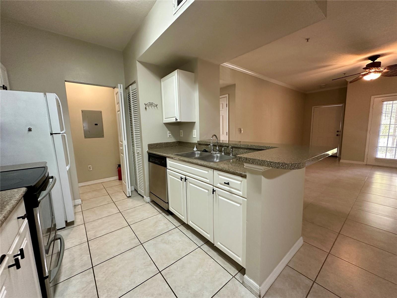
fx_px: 161
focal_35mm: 14
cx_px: 198
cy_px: 149
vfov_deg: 85.7
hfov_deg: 102.1
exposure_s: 1/60
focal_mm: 2.22
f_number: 2.2
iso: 400
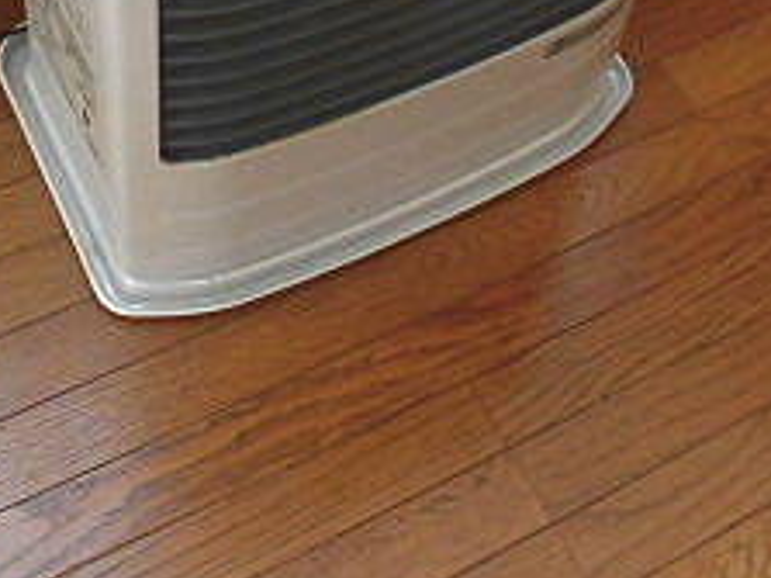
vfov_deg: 19.5
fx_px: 1536
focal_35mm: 69
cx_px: 398
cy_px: -187
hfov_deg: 28.2
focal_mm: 4.3
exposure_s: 1/60
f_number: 3.1
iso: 200
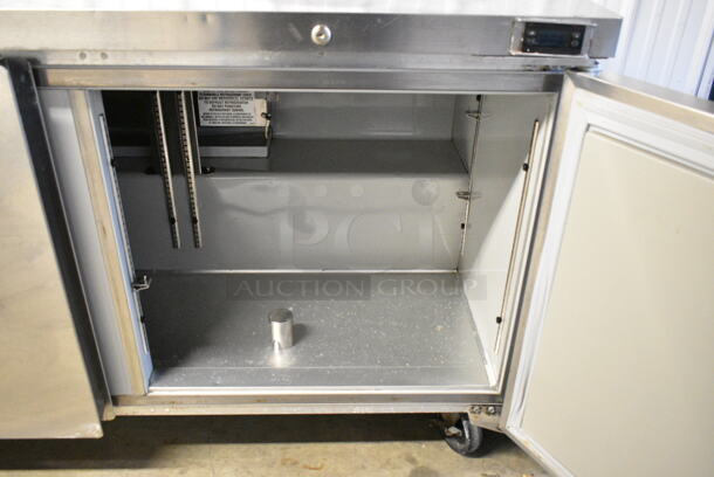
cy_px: 238
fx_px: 625
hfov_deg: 59.4
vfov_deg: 41.8
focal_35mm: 32
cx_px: 357
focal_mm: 21
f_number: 5
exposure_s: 1/100
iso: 6400
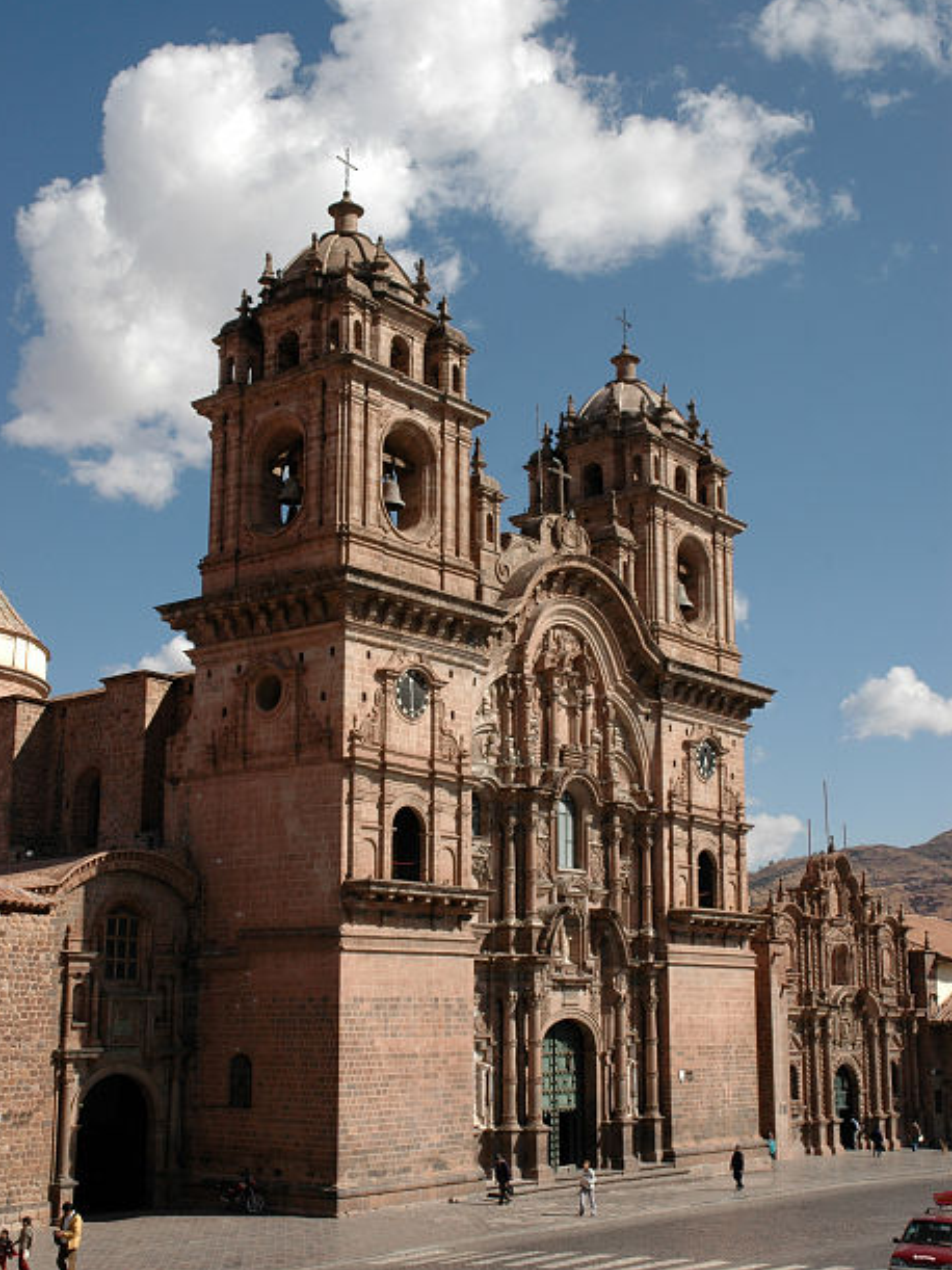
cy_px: 649
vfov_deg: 42.5
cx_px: 473
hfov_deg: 32.5
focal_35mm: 45
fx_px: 1634
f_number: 9
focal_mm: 27
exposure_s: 1/320
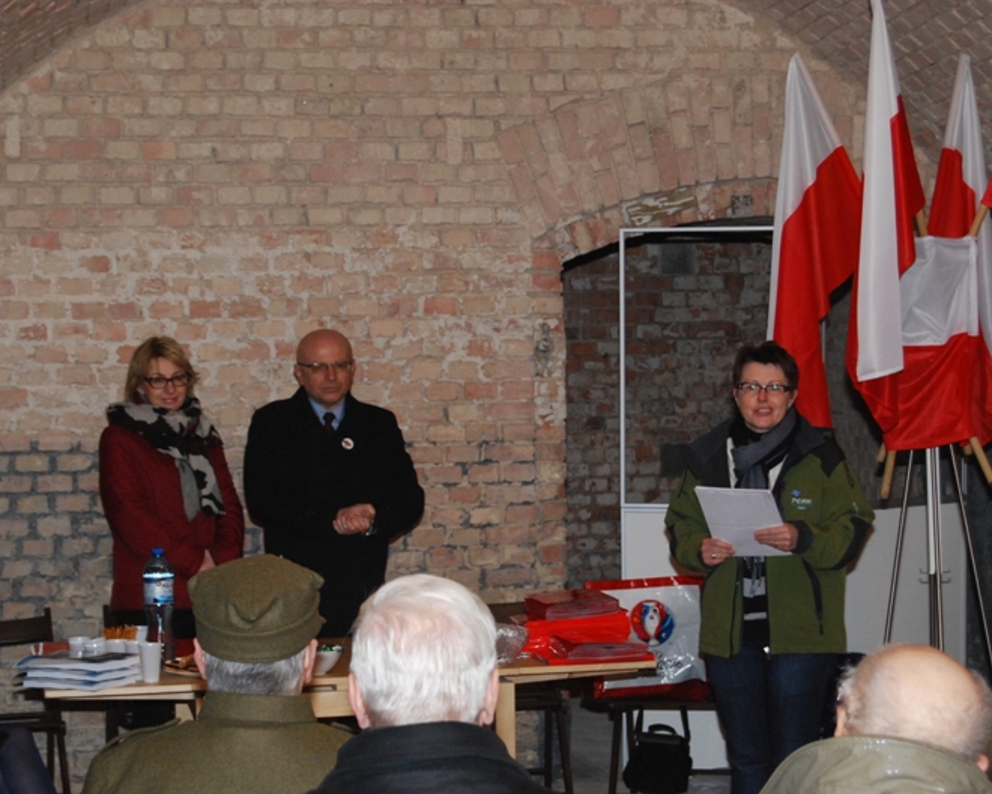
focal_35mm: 82
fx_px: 2407
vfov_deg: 18.7
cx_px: 436
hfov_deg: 23.3
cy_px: 394
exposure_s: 1/60
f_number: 5.6
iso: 1000
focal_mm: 48
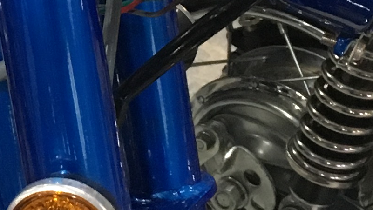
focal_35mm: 159
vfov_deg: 7.6
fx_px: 1573
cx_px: -221
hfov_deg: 12.7
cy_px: -44
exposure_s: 1/24
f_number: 2.2
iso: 200
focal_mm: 4.15
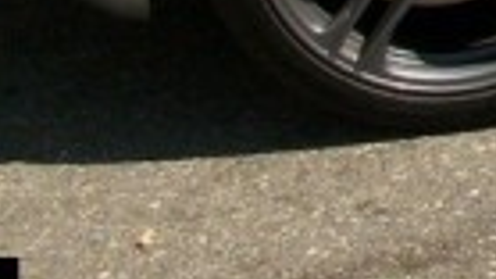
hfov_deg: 9.2
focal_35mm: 213
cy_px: -358
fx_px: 2800
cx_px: 1138
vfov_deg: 5.5
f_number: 5.5
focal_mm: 5.7
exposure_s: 1/417
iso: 80
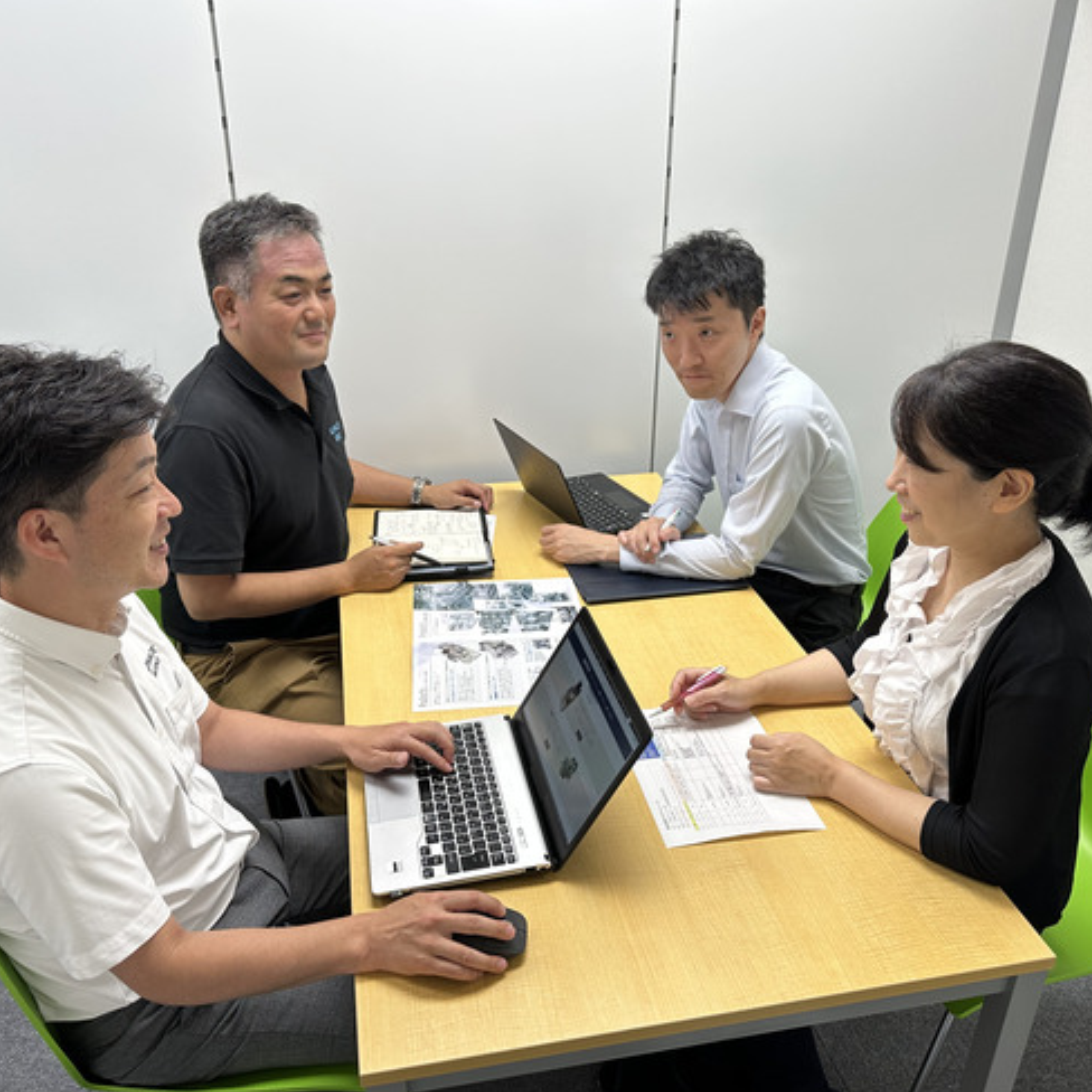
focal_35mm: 29
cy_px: 550
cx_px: 563
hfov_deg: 55.6
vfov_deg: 55.6
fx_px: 1035
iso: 100
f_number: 1.78
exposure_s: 1/121
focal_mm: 6.86
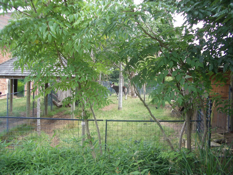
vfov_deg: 40.7
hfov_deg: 52.6
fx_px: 236
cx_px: 116
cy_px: 88
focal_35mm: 35
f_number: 2.6
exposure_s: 1/250
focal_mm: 5.8
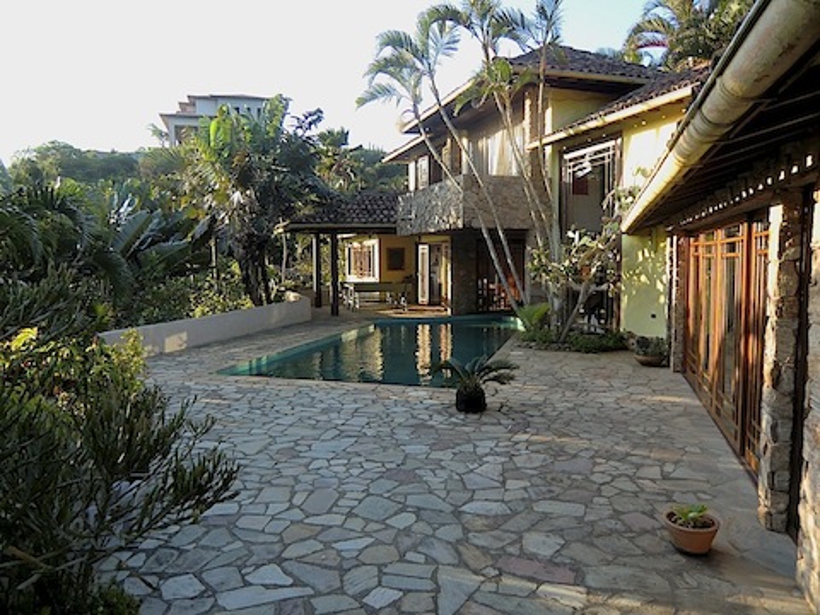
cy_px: 308
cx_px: 410
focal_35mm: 24
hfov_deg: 71.6
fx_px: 569
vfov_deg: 56.8
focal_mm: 4.3
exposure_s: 1/100
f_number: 3.2
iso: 64
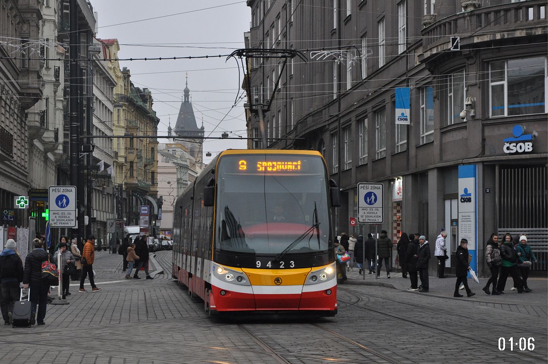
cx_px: 274
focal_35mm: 87
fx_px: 1323
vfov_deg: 15.7
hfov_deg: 23.4
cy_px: 182
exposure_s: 1/500
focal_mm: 58
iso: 1000
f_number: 5
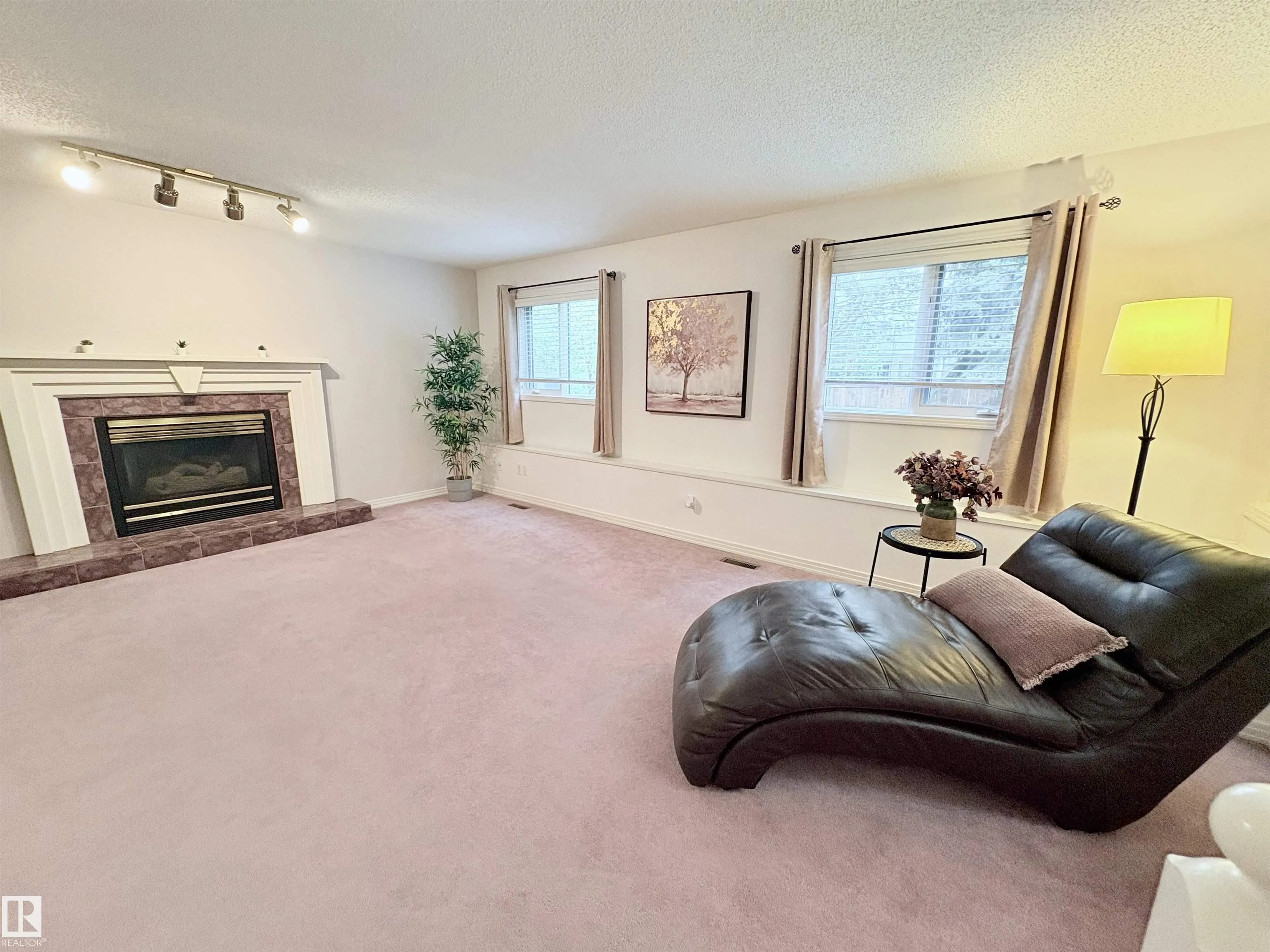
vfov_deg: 85.7
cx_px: 635
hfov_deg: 102.1
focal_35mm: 14
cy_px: 476
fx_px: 514
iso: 250
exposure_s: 1/60
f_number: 2.2
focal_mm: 2.22
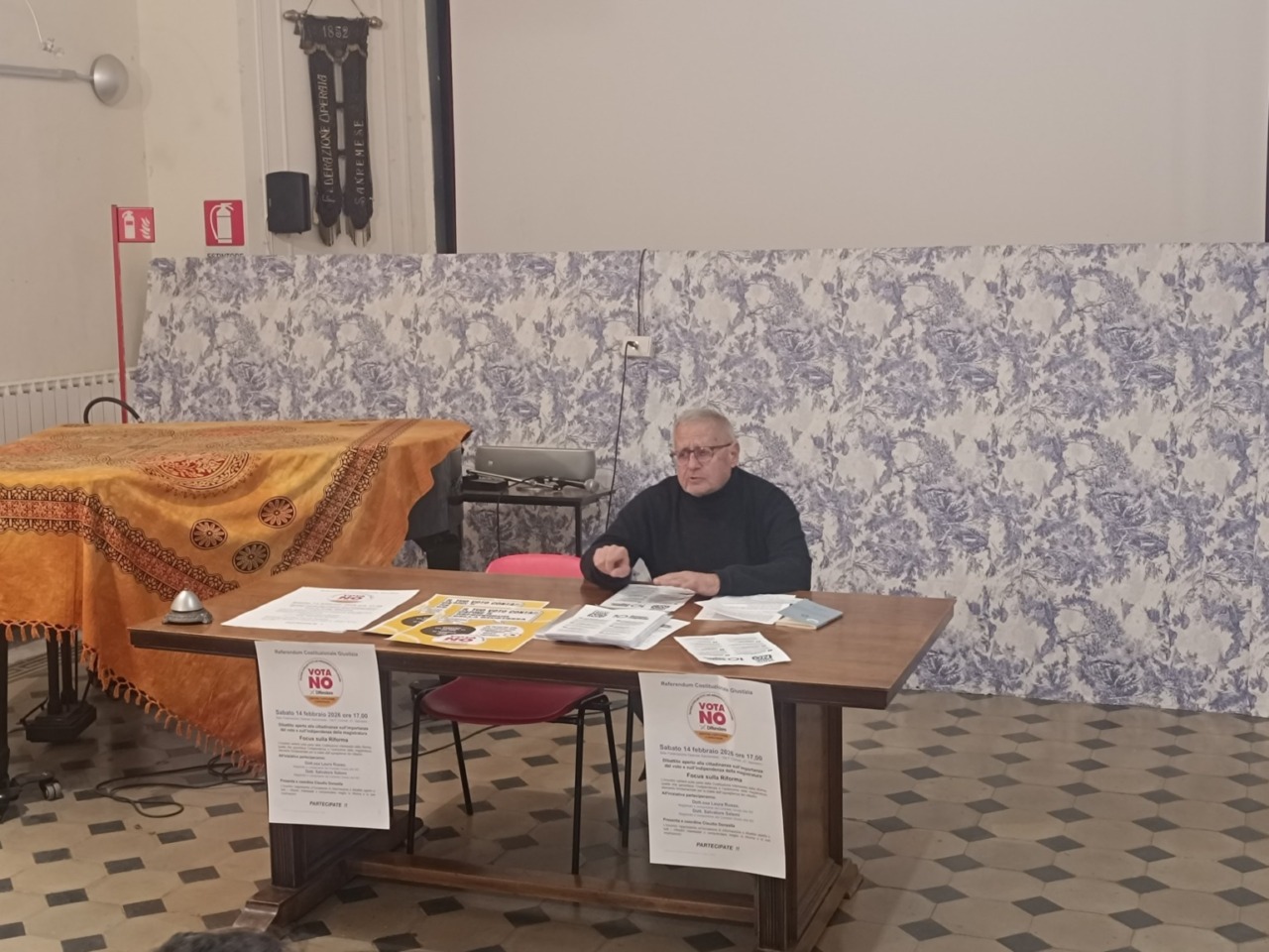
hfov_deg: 71.6
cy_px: 476
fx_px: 880
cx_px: 634
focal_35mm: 24
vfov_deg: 56.8
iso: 1311
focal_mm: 6.14
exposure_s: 1/50
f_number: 1.65
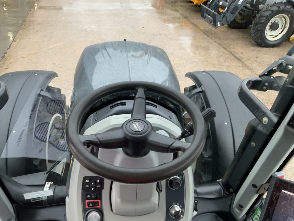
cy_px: 110
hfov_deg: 61.7
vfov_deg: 48.2
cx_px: 147
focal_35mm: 29
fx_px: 246
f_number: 1.8
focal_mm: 3
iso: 50
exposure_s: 1/63
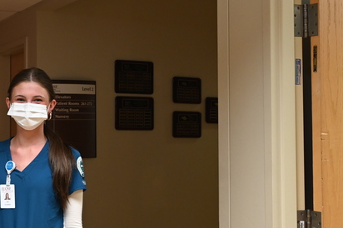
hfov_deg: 26.3
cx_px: -17
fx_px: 685
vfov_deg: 18.9
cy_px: 97
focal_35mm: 72
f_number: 4
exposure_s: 1/125
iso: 1800
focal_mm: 29
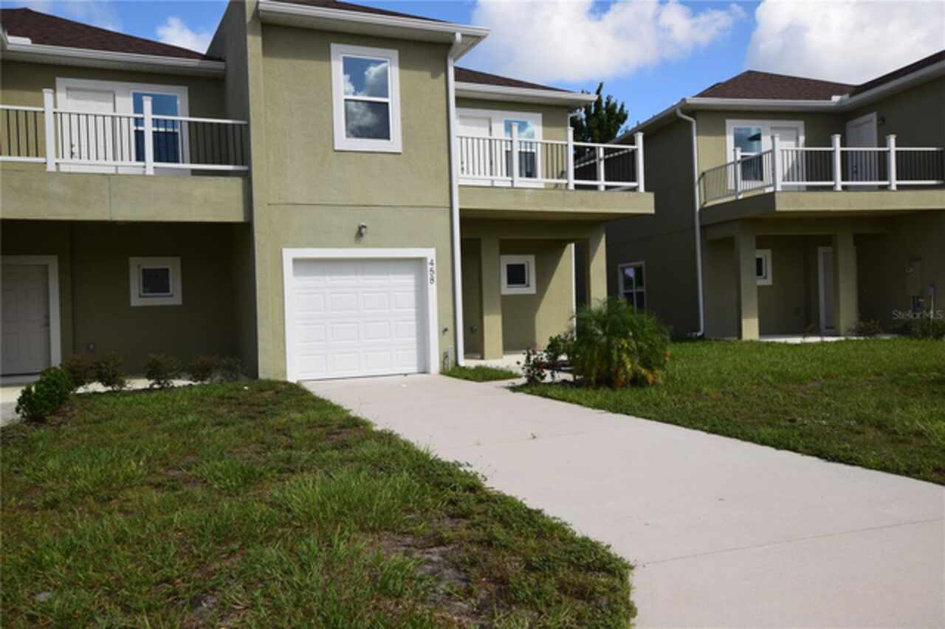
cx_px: 472
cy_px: 314
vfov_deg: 43.6
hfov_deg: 62.0
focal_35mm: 30
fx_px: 787
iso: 110
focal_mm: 20
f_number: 10
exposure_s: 1/200
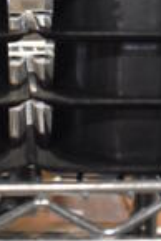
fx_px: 596
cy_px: -49
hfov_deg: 15.3
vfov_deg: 21.2
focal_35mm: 89
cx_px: 23
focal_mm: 18
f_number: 3.5
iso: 2800
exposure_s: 1/125
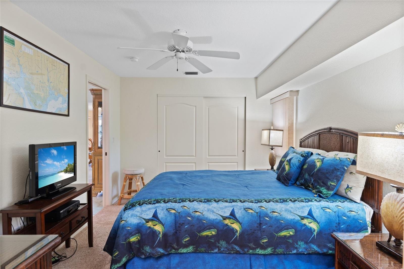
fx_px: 226
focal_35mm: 20
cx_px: 202
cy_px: 134
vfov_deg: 61.7
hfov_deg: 83.7
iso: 250
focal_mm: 13.4
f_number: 9
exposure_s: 1.3
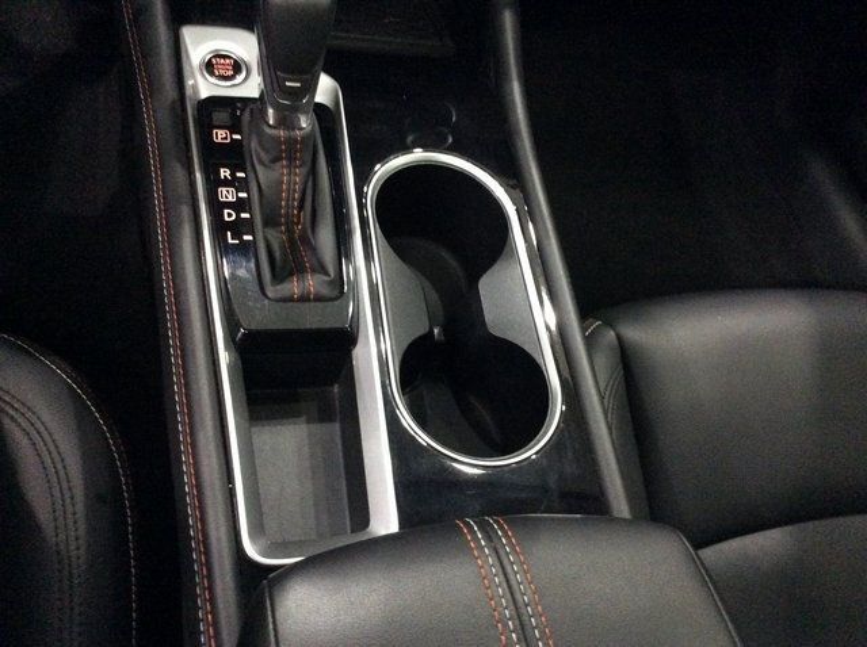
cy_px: 324
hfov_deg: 56.9
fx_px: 800
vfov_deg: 44.1
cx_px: 434
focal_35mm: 32
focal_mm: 3.3
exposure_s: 1/15
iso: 500
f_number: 2.4
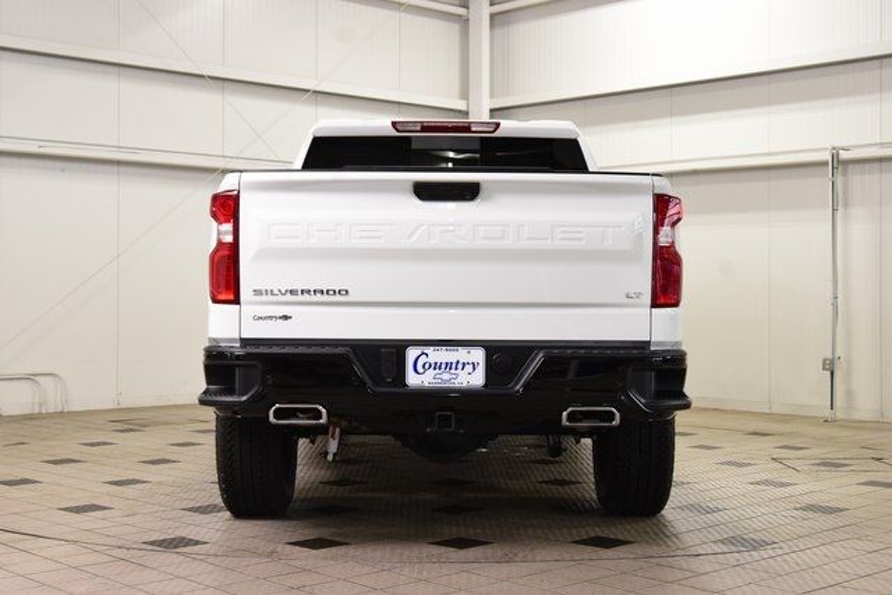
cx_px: 446
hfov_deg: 36.9
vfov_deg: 25.1
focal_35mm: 54
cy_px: 298
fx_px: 1338
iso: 1600
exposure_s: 1/60
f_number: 7.1
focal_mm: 36
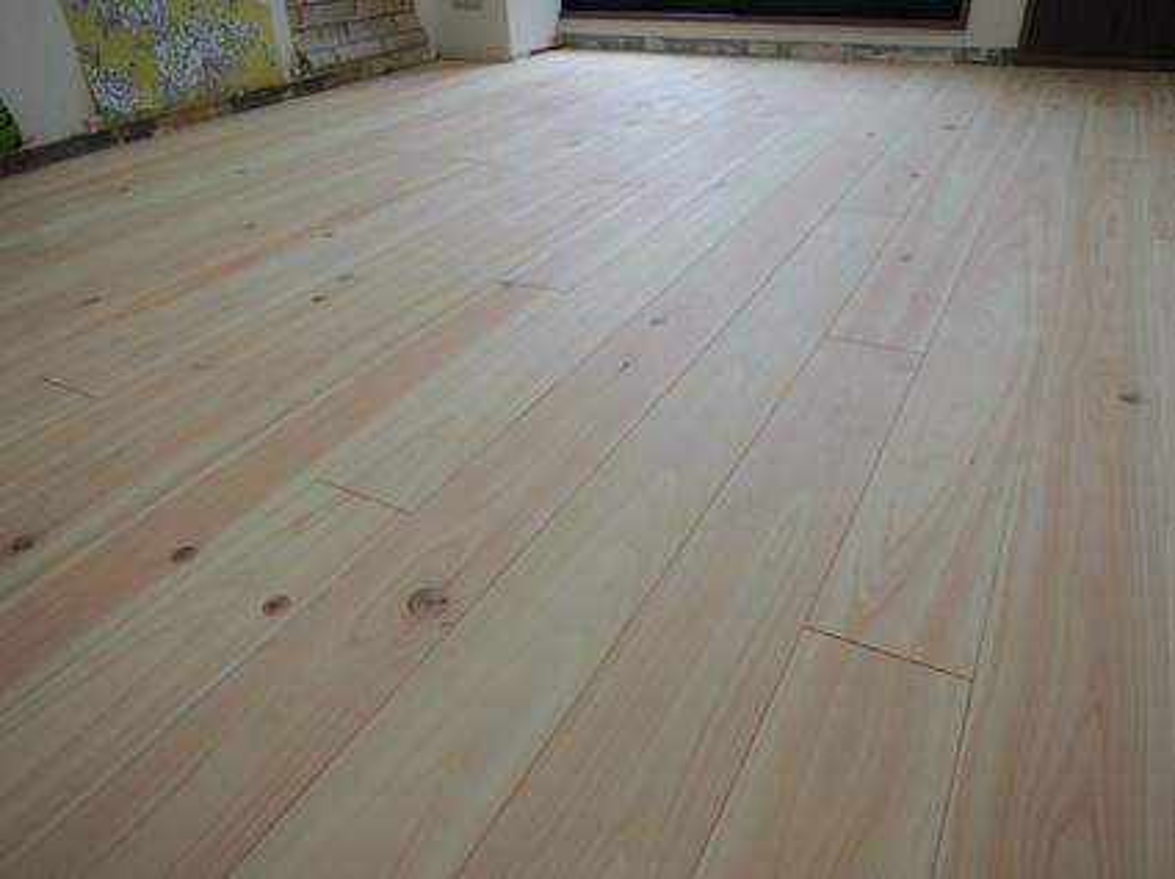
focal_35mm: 24
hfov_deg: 71.6
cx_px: 588
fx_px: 814
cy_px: 440
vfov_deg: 56.7
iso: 100
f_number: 2.8
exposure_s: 1/40
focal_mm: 4.3
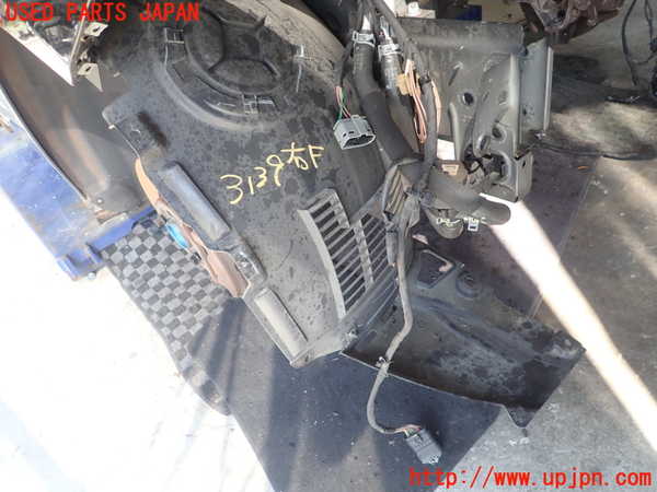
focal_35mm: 25
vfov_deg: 54.9
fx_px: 474
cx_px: 328
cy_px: 246
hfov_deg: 69.4
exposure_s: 1/100
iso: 100
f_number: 2
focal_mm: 4.5
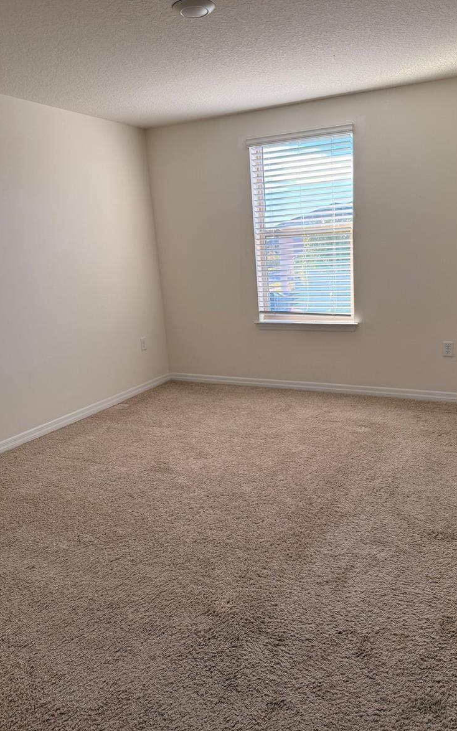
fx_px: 518
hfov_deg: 47.5
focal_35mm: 26
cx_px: 258
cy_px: 359
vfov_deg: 70.4
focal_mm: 6.76
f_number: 1.78
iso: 100
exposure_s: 1/241
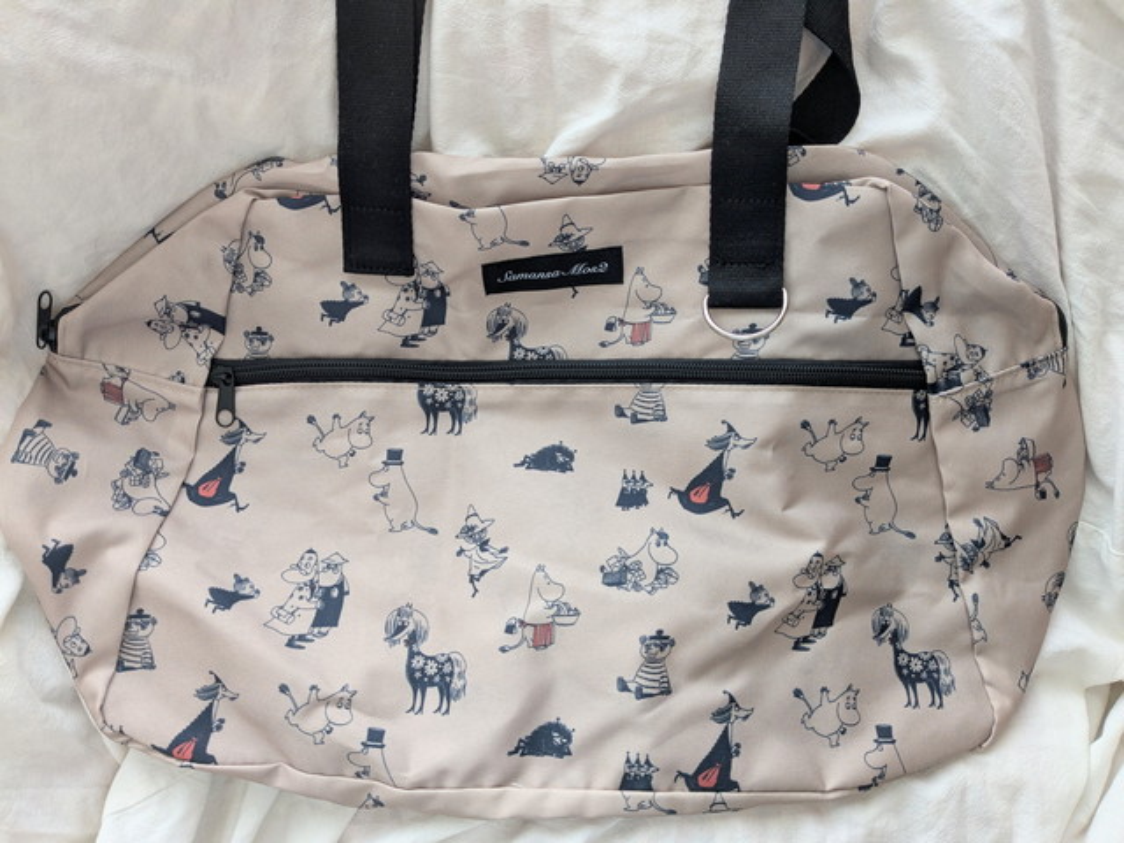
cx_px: 562
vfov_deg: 51.4
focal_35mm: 27
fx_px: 877
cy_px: 422
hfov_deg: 65.3
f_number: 1.73
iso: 105
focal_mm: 4.38
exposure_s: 1/99.9
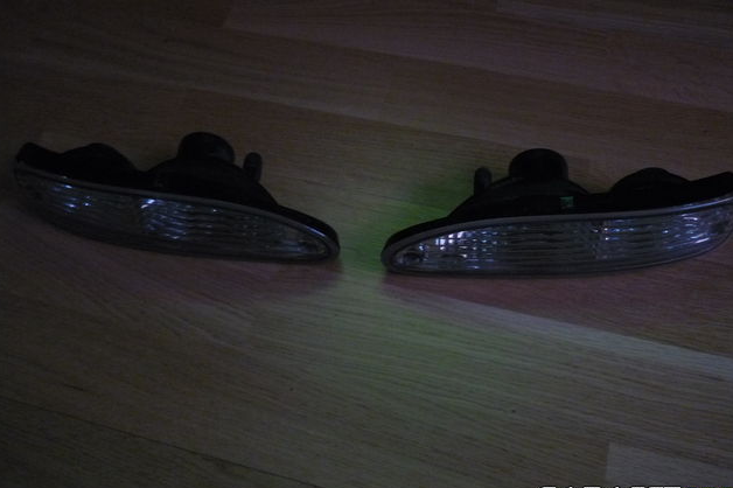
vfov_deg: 37.8
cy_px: 224
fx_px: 712
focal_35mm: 35
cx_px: 363
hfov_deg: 54.5
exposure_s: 1/8
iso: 400
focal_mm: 5.5
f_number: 2.8
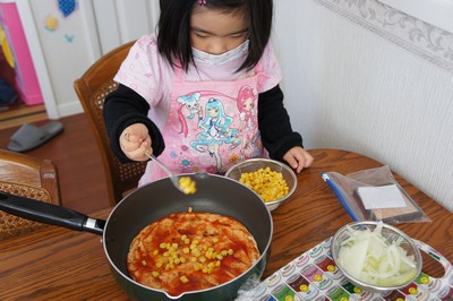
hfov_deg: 51.3
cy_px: 150
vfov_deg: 35.4
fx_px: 471
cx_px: 226
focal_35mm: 38
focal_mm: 25
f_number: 4
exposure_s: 1/40
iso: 200
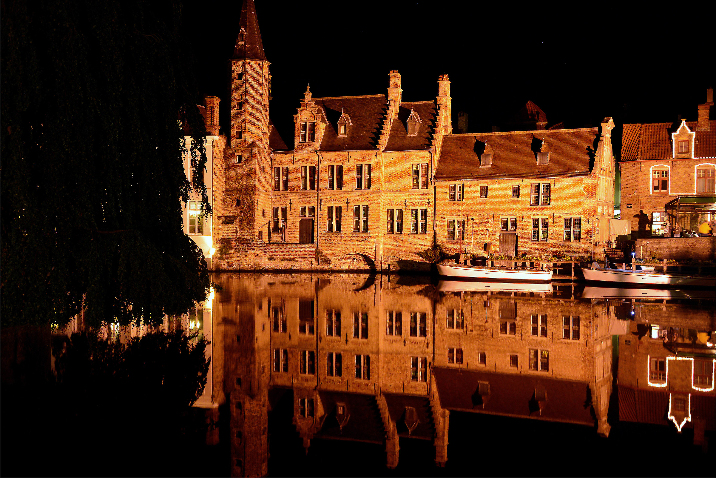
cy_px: 239
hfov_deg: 50.7
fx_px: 756
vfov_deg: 35.1
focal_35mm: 38
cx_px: 358
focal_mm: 38
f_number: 4
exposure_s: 1/1.6
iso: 1000
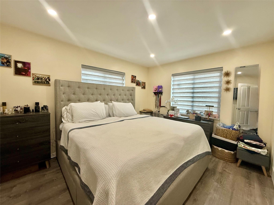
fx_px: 111
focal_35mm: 14
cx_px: 137
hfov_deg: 102.1
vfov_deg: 85.7
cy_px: 102
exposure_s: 1/120
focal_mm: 2.22
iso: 200
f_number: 2.2
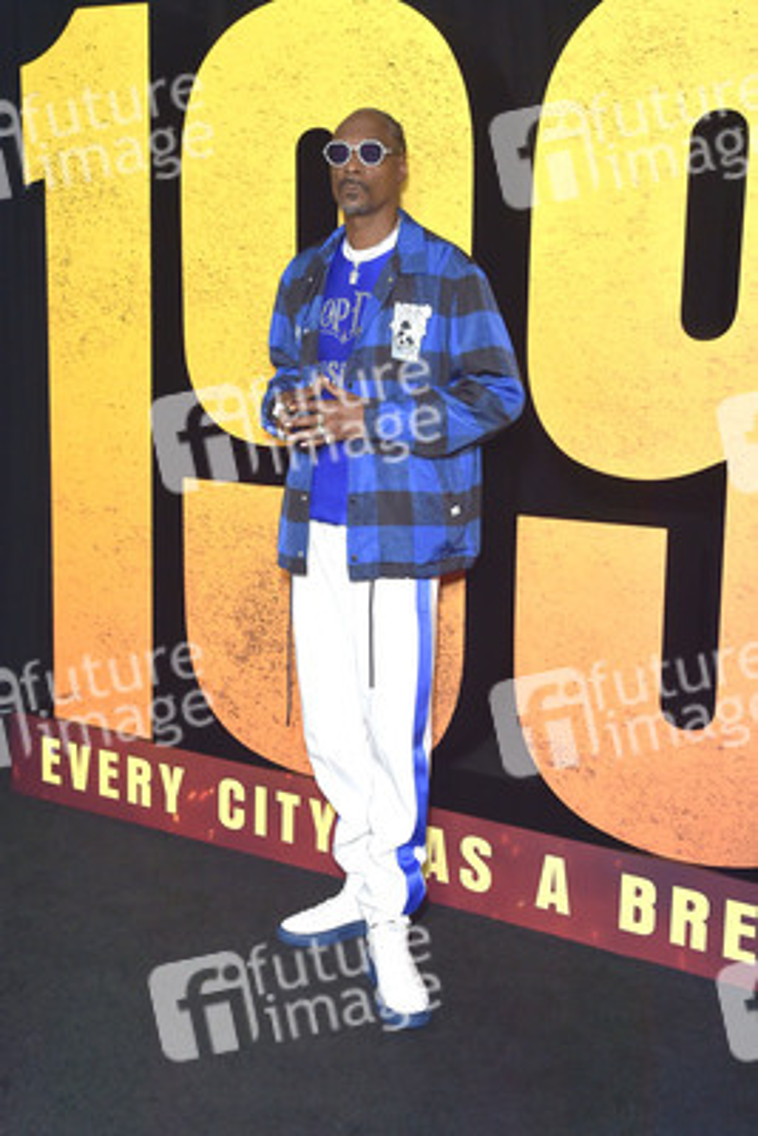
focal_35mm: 38
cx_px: 379
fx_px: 1199
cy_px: 568
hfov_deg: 35.1
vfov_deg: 50.7
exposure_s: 1/250
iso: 640
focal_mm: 38
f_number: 6.3
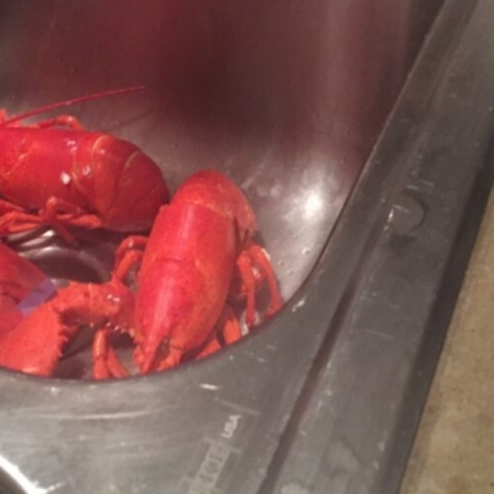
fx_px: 840
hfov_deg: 32.8
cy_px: 174
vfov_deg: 32.6
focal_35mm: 52
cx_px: 262
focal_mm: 4.15
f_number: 2.2
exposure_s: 1/15
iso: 320
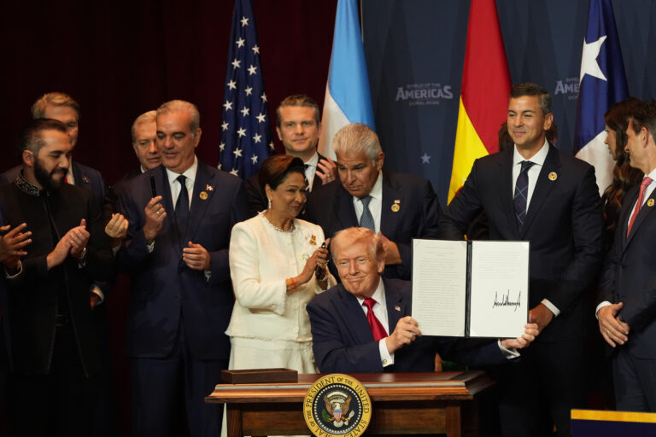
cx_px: 328
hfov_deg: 10.3
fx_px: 3644
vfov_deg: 6.9
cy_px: 218
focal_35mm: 200
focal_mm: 200
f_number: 4
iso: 3200
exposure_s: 1/511
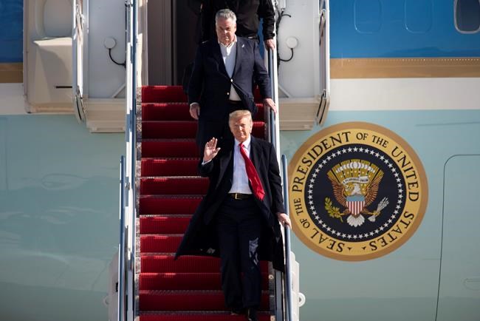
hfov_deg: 4.9
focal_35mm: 420
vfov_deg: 3.3
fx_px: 5602
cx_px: 240
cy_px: 160
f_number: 5.6
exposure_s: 1/1000
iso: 160
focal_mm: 420
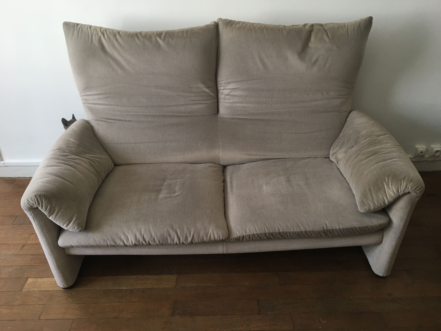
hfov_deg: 61.7
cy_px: 166
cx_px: 220
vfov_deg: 48.2
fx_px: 369
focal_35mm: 29
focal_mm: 4.15
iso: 100
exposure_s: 1/33
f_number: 2.2
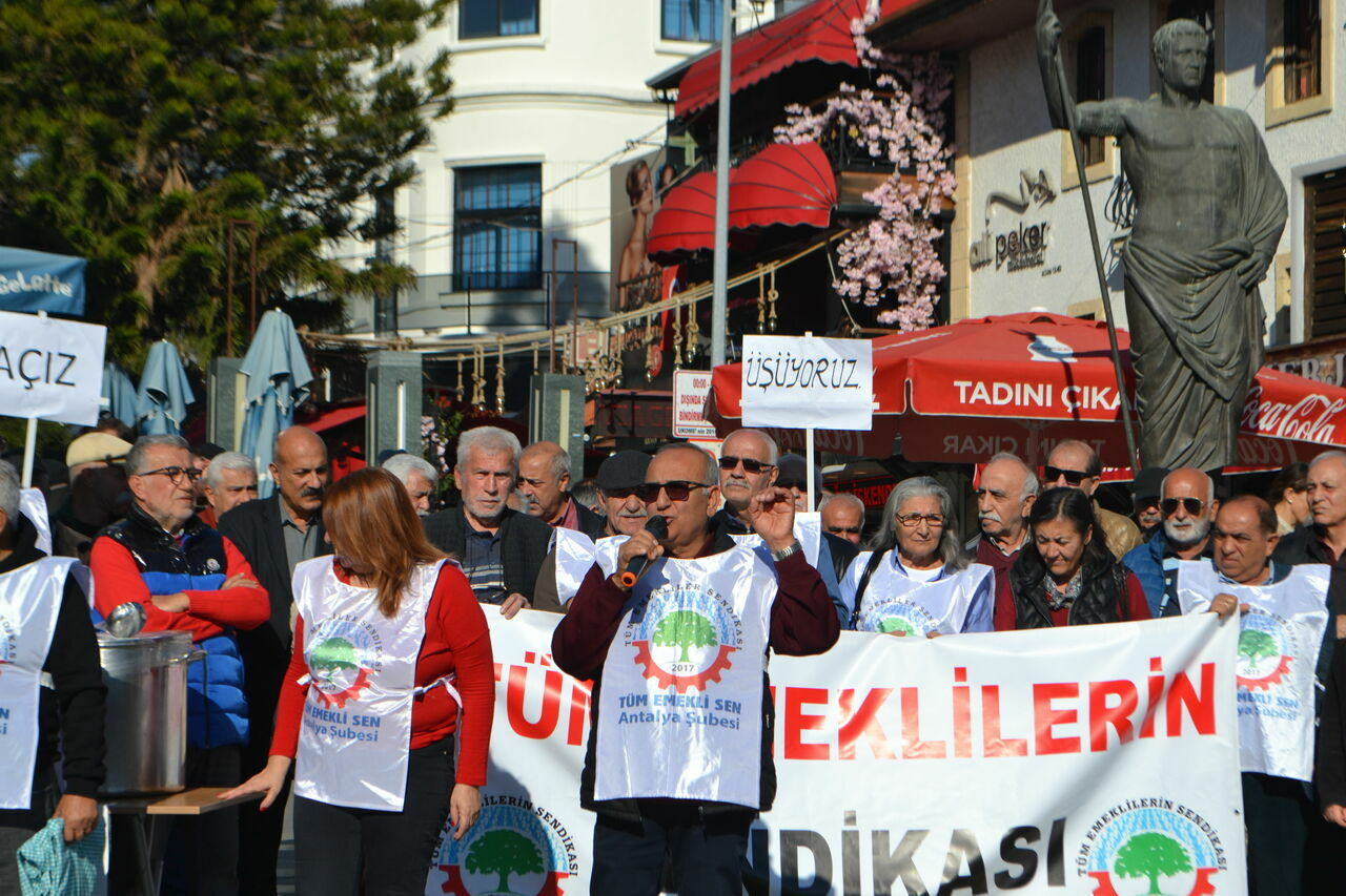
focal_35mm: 82
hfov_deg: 24.6
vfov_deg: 16.5
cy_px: 448
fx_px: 3084
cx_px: 673
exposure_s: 1/320
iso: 100
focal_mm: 55
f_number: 9
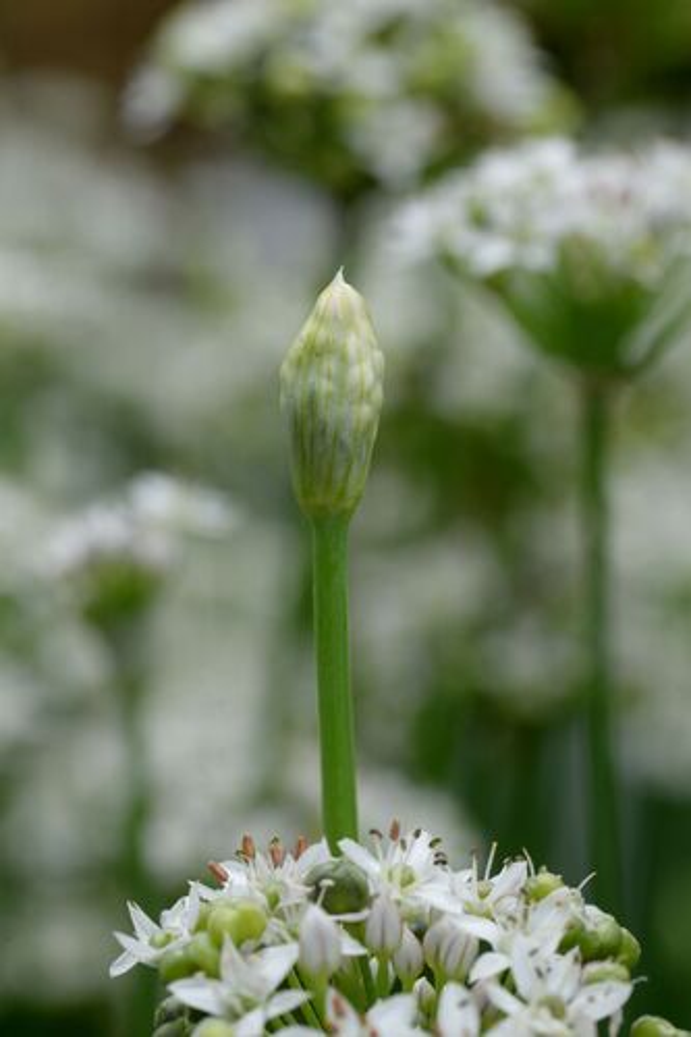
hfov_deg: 13.0
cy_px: 518
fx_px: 3025
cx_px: 346
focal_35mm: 105
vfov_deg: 19.5
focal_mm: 105
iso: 400
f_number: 13
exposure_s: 1/125
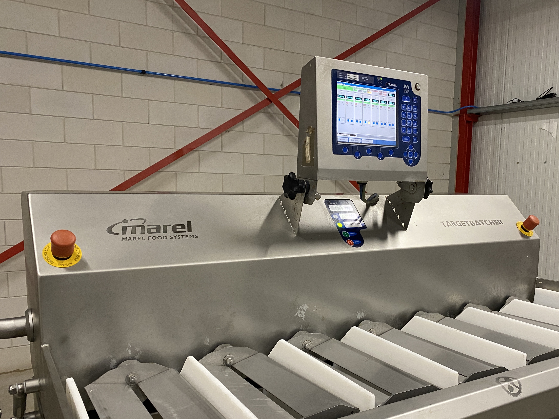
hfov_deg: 58.1
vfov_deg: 45.2
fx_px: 501
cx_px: 324
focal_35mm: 31
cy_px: 249
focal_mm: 4.25
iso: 200
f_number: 1.8
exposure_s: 1/50
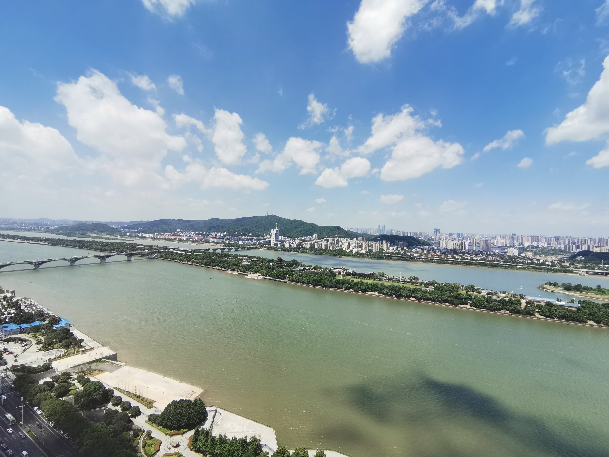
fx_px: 299
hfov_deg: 91.0
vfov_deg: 74.7
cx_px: 304
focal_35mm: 17
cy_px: 228
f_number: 2.2
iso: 50
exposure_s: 1/485
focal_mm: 2.26
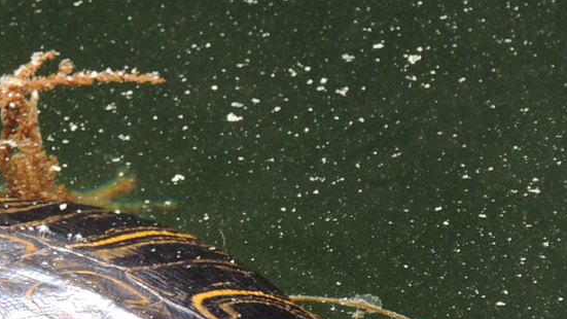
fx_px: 20914
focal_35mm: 1391
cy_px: 246
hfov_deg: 1.6
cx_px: 42
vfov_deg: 0.9
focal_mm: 98.1
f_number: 4.9
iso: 250
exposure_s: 1/250
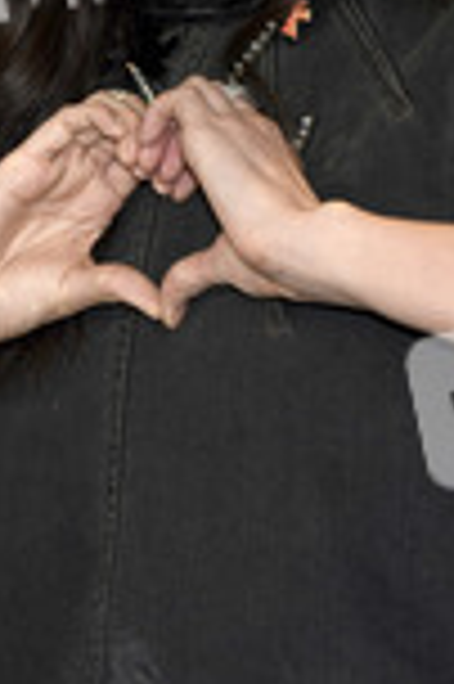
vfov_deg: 4.2
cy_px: 158
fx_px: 9233
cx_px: 229
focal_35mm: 487
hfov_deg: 2.8
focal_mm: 185
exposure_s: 1/400
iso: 800
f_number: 3.5
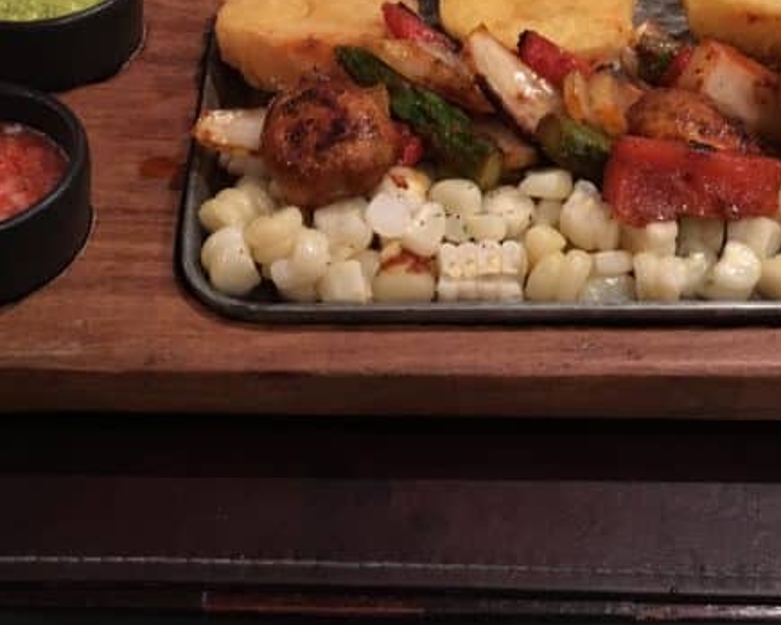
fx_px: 1202
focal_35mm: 52
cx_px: 402
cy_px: 97
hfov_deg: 36.0
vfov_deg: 28.3
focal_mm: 4.15
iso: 250
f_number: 2.2
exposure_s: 1/15
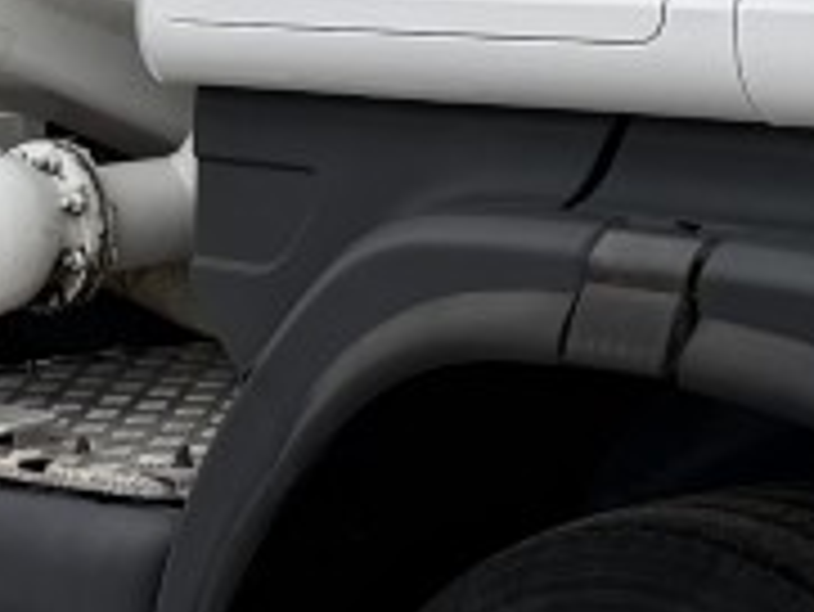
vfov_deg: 7.7
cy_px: -270
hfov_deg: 10.3
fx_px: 4494
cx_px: 666
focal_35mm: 191
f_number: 1.78
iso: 80
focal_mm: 6.76
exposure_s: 1/735
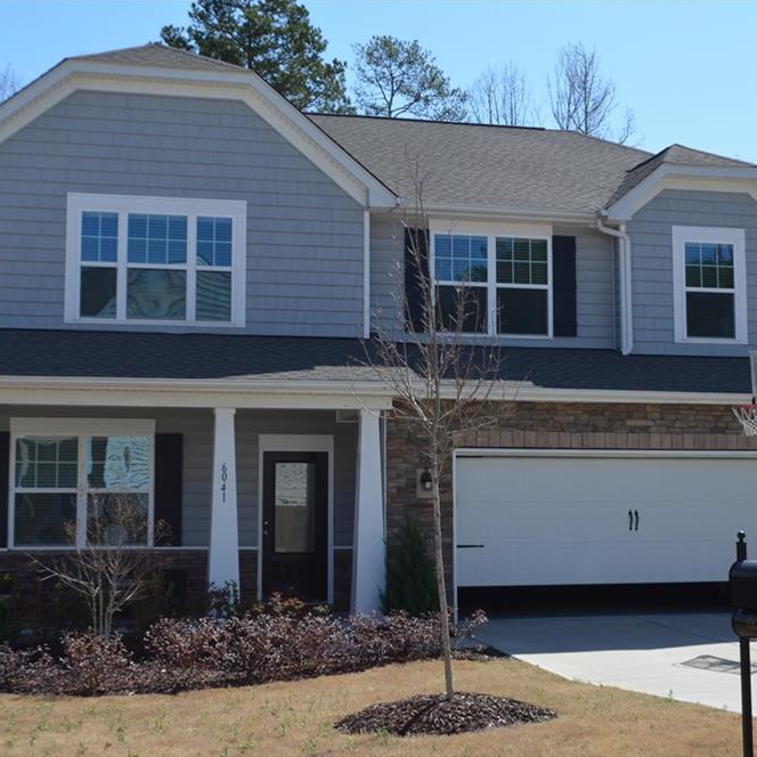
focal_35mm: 51
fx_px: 1262
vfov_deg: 33.4
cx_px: 391
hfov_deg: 33.4
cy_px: 384
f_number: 8
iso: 160
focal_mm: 26
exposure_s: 1/250
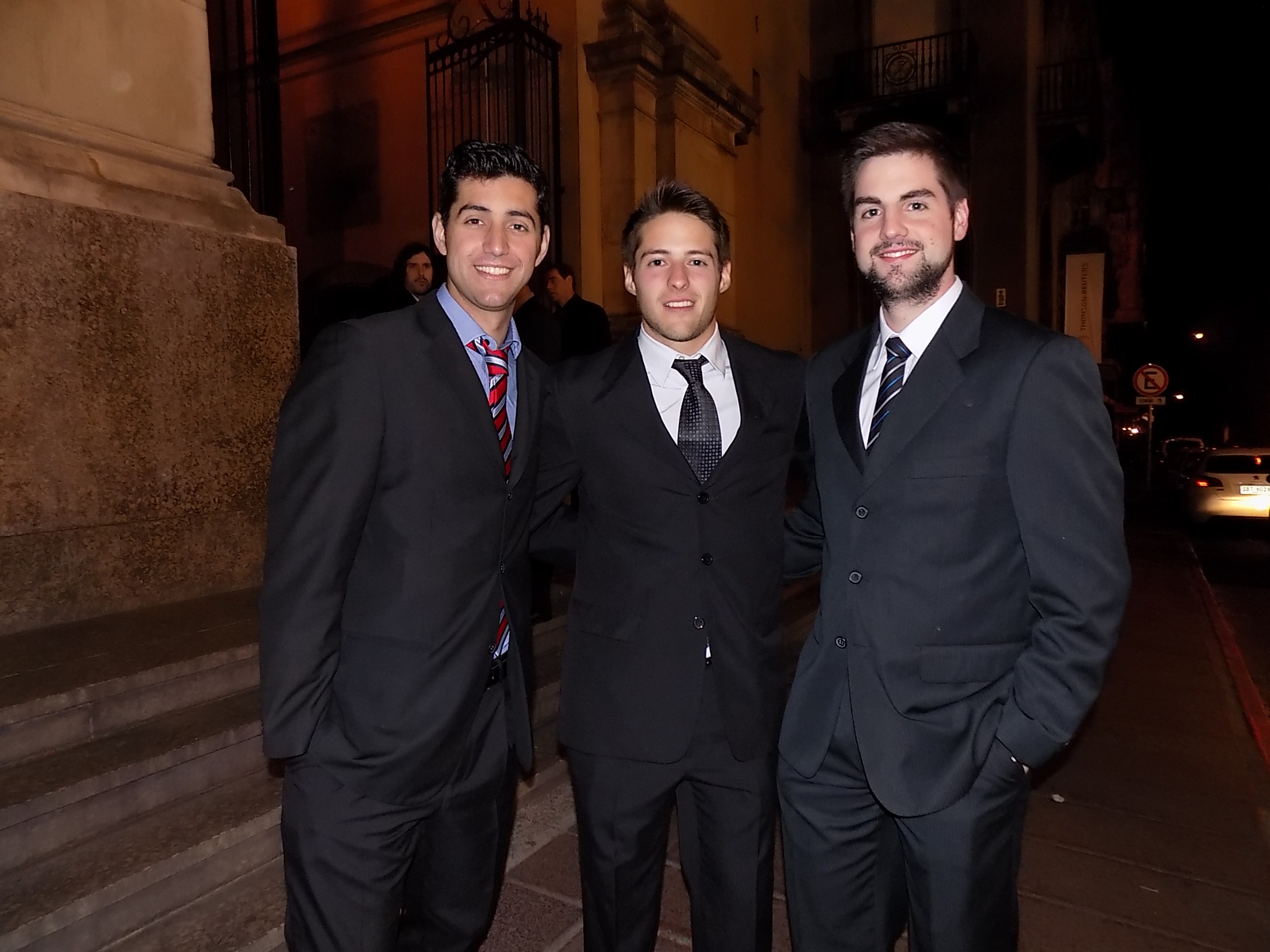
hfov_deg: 71.6
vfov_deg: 56.8
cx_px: 656
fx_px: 881
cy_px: 484
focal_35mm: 24
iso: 200
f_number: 3.1
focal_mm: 4
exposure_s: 1/30
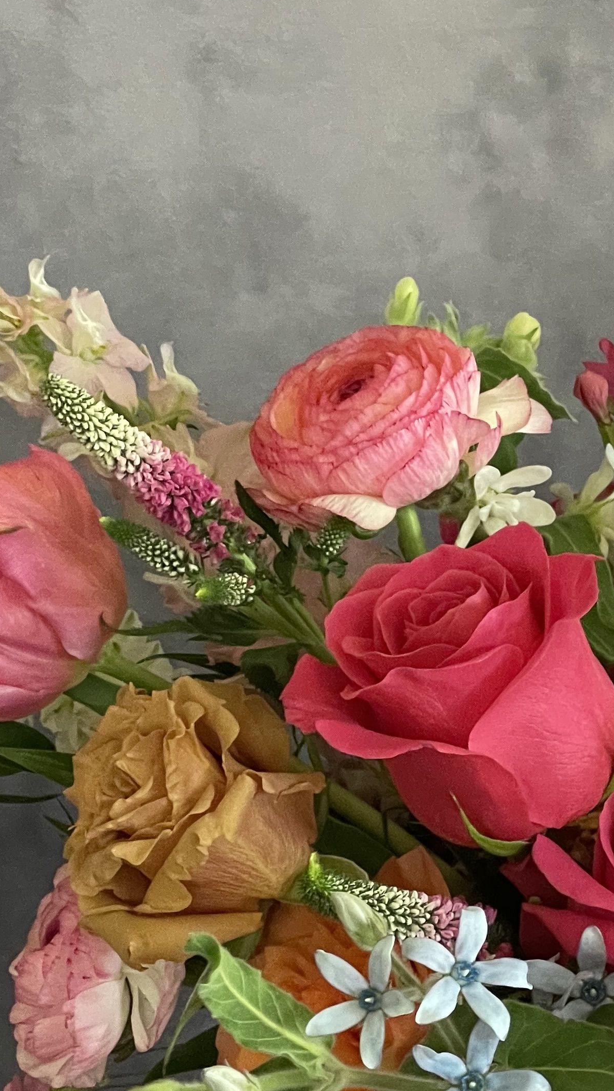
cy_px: 934
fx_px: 3125
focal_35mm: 108
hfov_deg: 11.1
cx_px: 663
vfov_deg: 19.5
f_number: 2
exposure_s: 1/40
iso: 800
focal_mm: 6
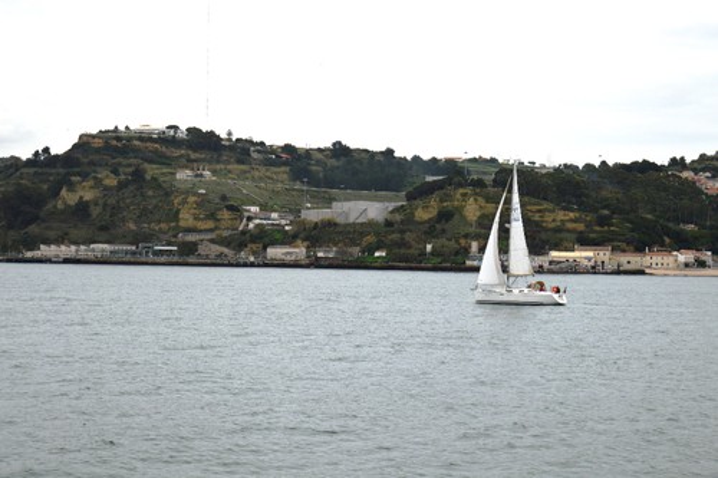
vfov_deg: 16.5
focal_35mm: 82
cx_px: 359
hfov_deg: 24.6
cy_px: 239
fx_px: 1645
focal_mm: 55
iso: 100
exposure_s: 1/160
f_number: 6.3
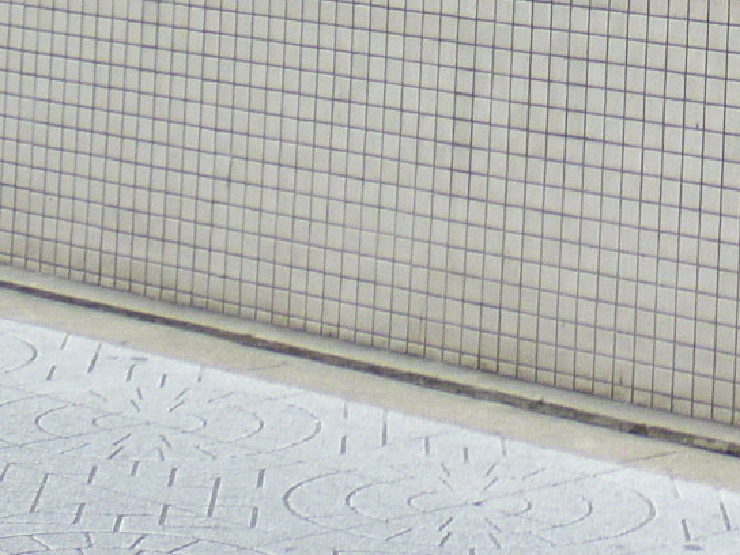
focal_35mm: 174
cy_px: -671
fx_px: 3720
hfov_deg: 11.3
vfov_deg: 8.0
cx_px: 688
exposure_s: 1/160
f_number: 3.1
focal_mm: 6.5
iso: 80
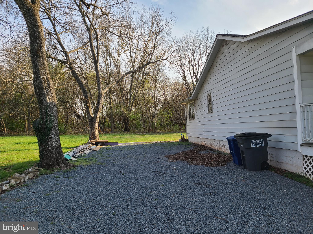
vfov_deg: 53.1
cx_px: 156
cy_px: 117
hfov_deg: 67.3
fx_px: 235
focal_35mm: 26
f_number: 1.8
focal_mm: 5.4
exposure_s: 1/960
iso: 40
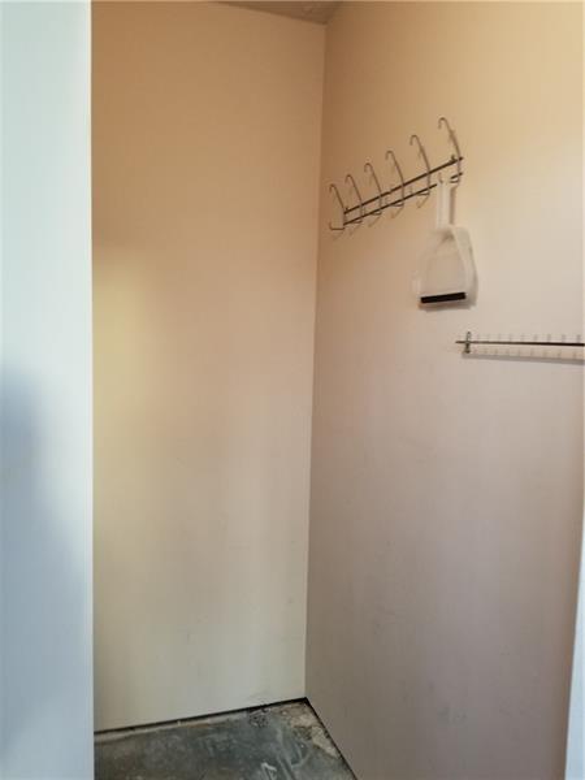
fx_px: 586
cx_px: 292
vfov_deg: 67.3
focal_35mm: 26
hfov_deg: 53.1
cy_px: 390
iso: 200
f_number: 1.7
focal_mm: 4.25
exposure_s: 1/40
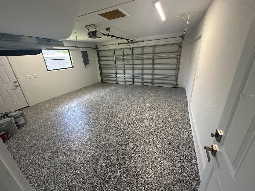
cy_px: 96
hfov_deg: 102.1
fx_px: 103
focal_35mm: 14
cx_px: 128
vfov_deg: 85.7
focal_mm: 2.22
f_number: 2.2
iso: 250
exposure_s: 1/120
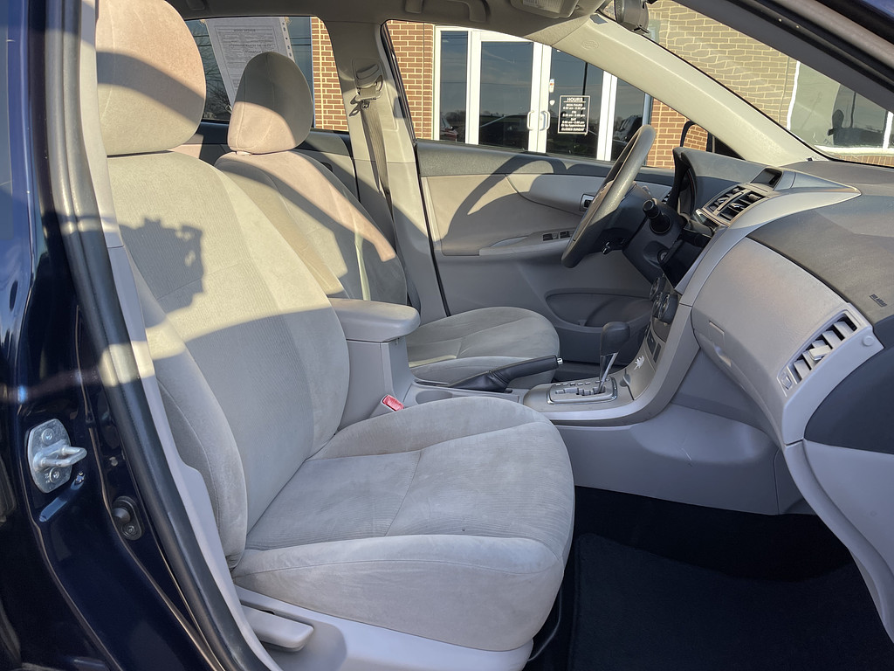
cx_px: 447
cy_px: 336
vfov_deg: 54.9
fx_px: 646
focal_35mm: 25
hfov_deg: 69.4
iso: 32
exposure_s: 1/413
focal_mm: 5.1
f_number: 1.6
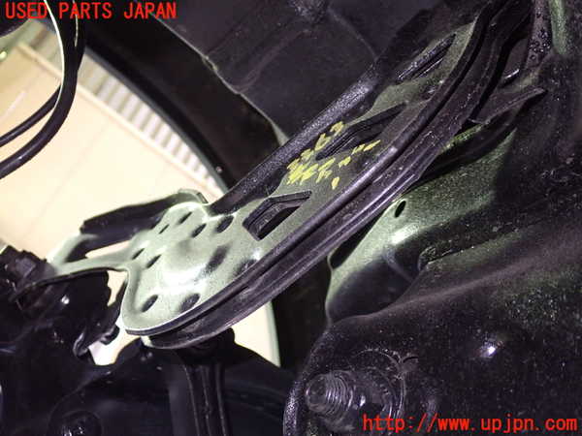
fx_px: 639
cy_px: 218
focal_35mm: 38
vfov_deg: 37.7
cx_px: 291
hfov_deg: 49.0
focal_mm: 6.83
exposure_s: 1/20
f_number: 2.7
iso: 800
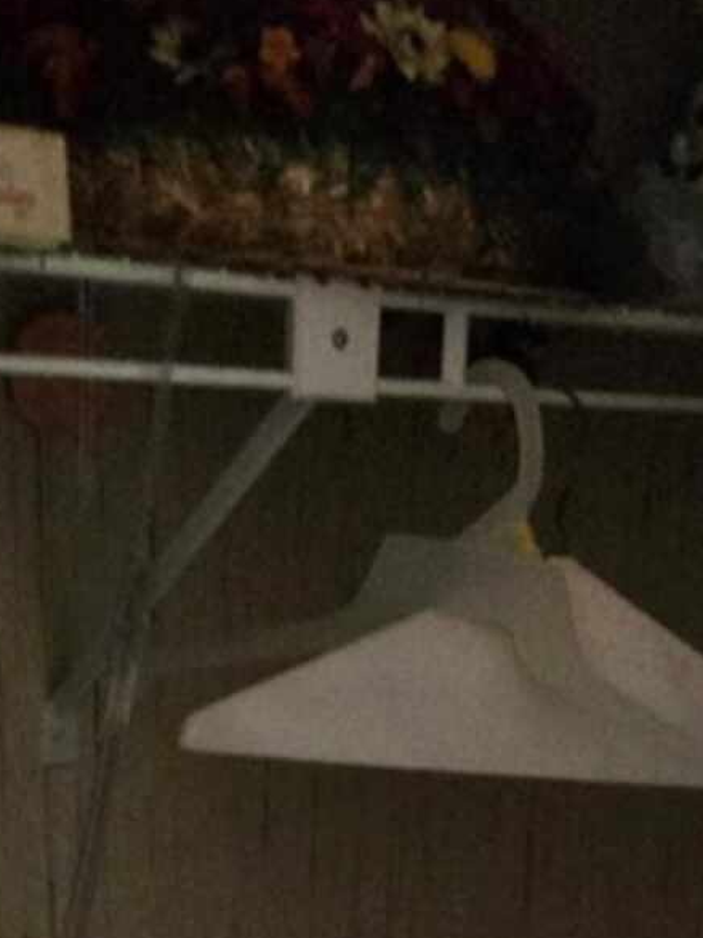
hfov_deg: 21.8
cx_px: 514
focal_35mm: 67
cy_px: 1175
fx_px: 1816
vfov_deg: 25.5
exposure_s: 1/60
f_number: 1.8
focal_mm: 5.4
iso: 1600
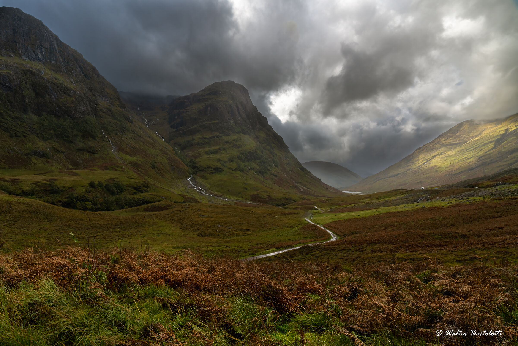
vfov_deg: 73.7
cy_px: 173
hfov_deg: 96.7
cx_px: 259
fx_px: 230
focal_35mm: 16
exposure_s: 1/125
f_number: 16
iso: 320
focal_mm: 16
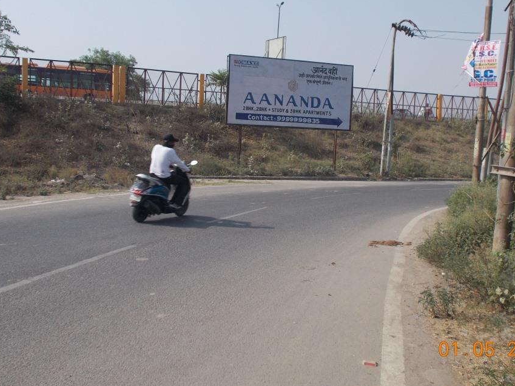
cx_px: 273
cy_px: 171
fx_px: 610
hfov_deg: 45.7
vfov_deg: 35.1
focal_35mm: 41
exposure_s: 1/160
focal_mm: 6
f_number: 9.2
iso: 80
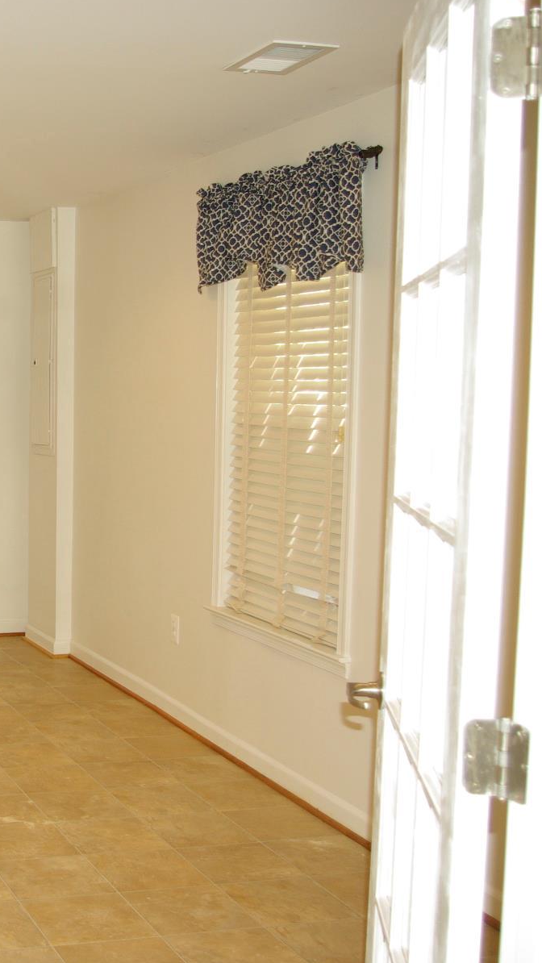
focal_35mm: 48
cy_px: 481
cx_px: -113
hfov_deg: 22.9
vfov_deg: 42.9
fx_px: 1226
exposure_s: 1/30
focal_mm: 20
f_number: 4
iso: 200
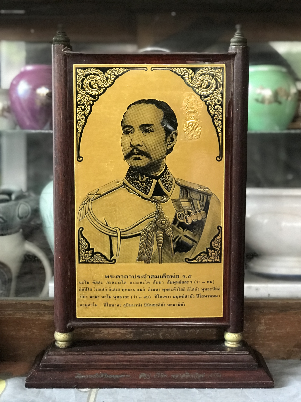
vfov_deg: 33.8
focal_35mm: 57
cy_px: 201
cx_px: 150
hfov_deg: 25.7
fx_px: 661
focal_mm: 6.6
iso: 400
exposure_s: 1/50
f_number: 2.8
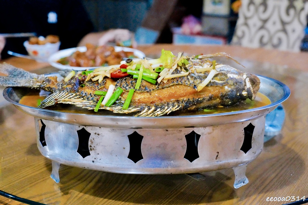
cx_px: 154
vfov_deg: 28.1
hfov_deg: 41.1
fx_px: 411
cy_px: 102
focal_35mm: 48
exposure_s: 1/100
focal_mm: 48
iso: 6400
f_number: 5.6
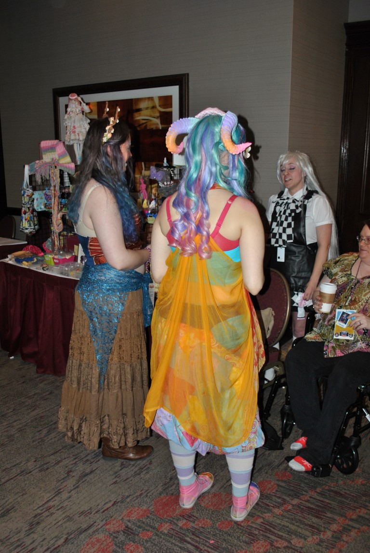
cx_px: 185
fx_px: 507
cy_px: 276
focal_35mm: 33
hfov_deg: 40.1
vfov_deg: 57.2
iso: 200
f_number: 4
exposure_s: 1/60
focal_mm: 22
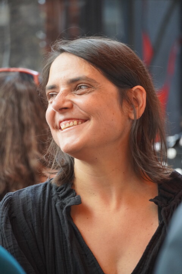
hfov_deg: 6.8
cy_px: 137
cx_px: 91
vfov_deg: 10.2
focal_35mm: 202
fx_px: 1536
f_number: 5.6
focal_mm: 135
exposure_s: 1/250
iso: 1600
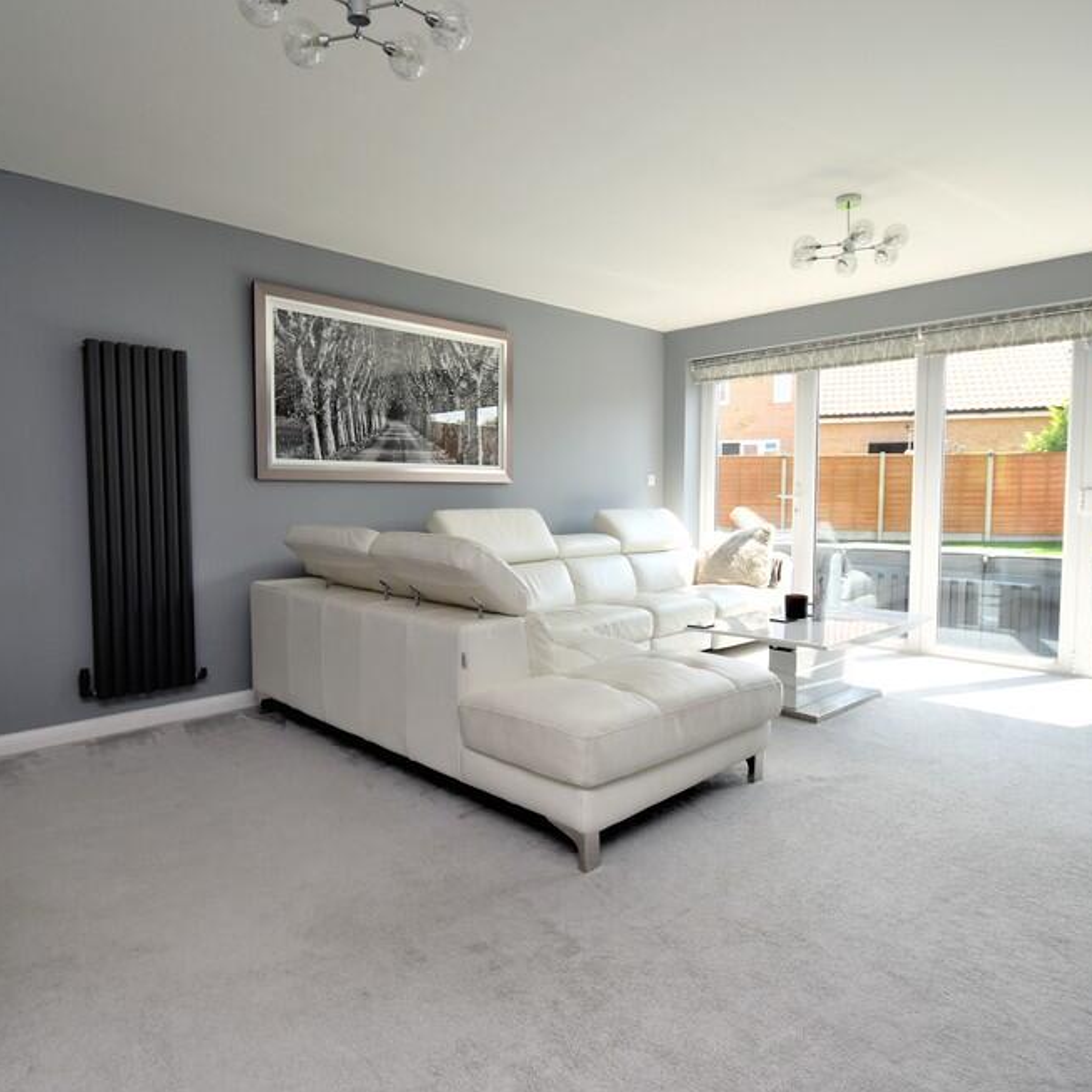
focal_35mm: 20
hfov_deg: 74.8
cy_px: 541
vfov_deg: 74.8
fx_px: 714
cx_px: 527
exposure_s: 1/125
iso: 110
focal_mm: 10
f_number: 5.6
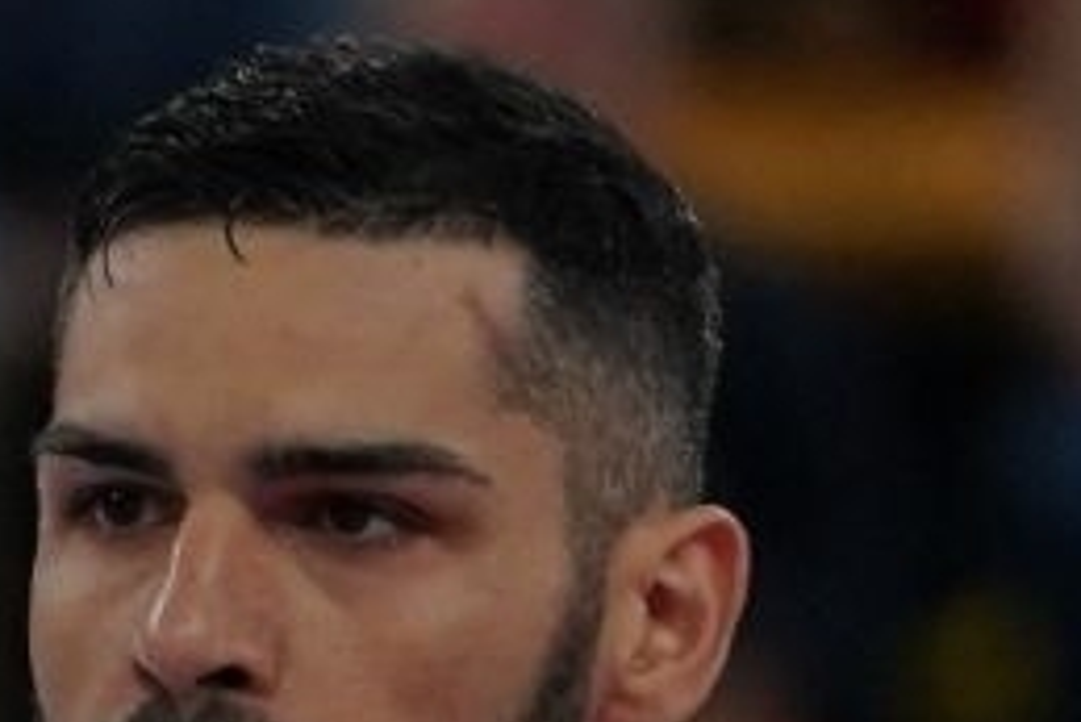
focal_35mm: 1856
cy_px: 1457
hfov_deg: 1.1
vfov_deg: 0.7
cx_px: -1023
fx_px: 55760
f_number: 2.8
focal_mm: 178
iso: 1600
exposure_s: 1/1000
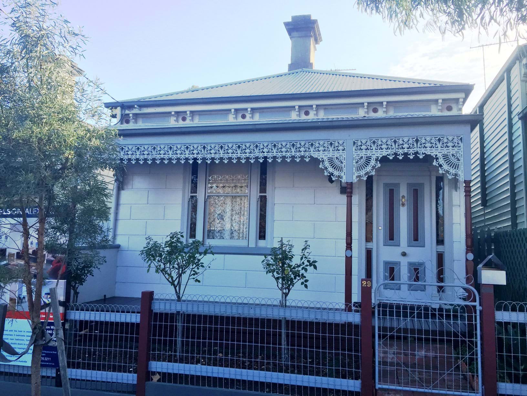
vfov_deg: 48.2
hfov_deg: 61.7
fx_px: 442
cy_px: 198
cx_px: 264
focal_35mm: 29
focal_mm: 4.15
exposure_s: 1/694
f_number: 2.2
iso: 32
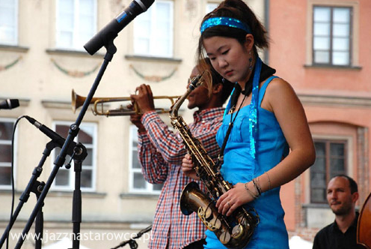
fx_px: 1326
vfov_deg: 10.7
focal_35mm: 129
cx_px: 185
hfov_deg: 15.9
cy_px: 125
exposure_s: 1/160
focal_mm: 85
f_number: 5.6
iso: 800
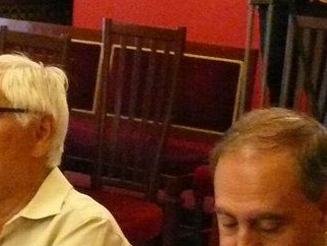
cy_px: 295
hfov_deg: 11.9
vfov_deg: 9.0
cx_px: -57
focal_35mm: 163
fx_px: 1541
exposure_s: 1/30
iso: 800
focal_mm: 7.4
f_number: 2.8
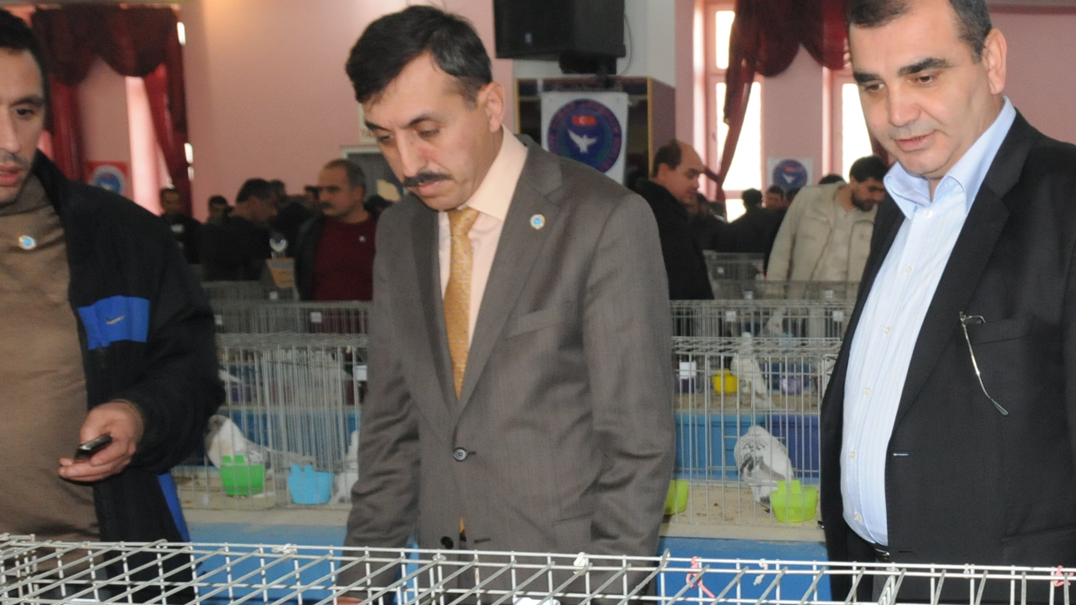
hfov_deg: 37.9
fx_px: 1455
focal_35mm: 51
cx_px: 970
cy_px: 557
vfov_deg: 22.8
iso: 1250
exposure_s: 1/60
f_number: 5.6
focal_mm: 18
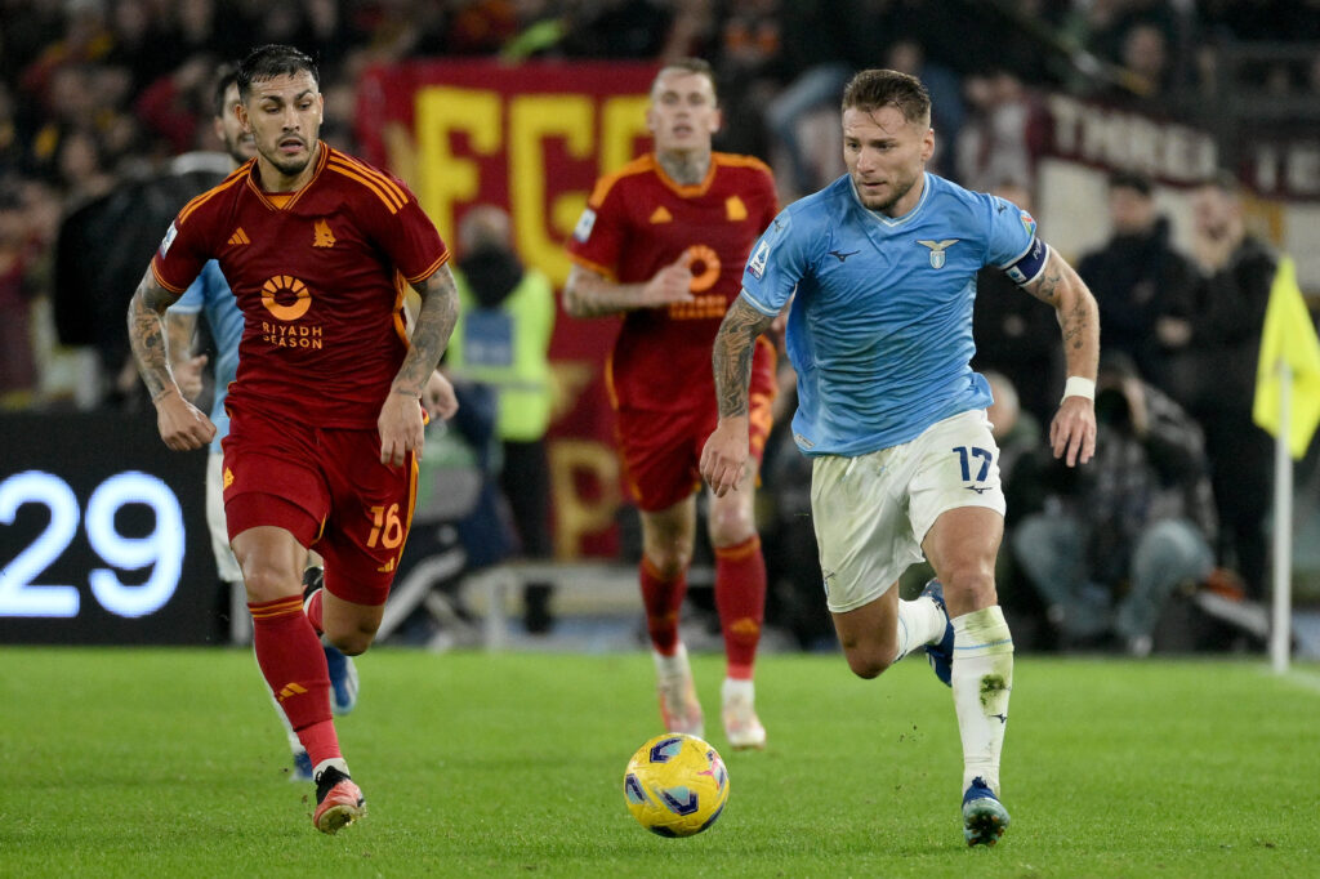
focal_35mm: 600
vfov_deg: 2.3
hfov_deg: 3.4
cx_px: 660
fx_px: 21992
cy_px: 440
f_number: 4
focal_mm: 400
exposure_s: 1/1250
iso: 3200
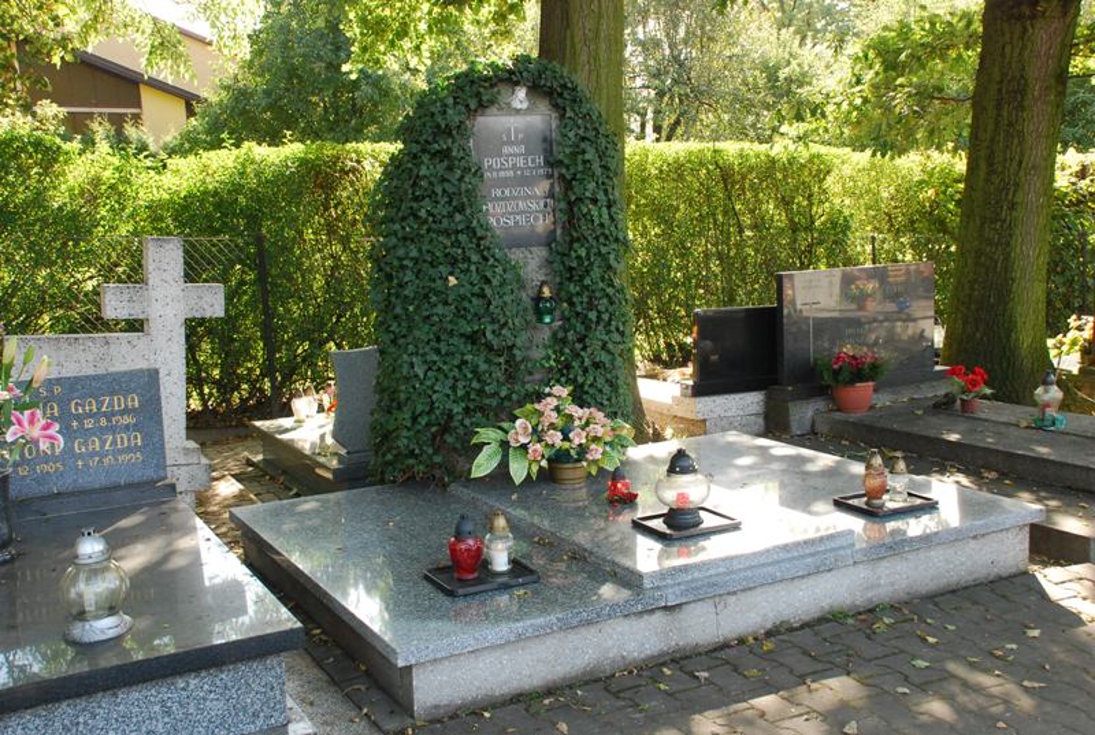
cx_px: 548
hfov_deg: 49.5
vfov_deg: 34.4
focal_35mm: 39
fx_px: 1189
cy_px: 368
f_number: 8
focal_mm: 26
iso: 500
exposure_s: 1/80
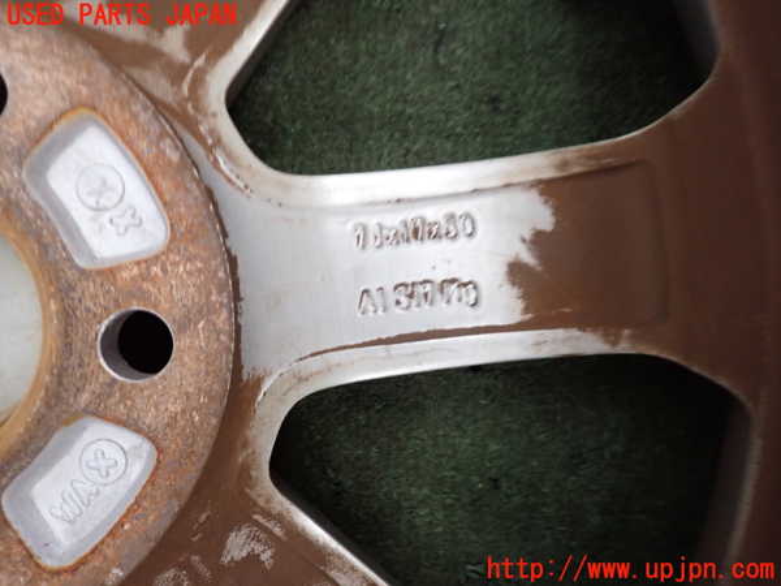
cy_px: 293
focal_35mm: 25
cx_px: 390
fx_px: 564
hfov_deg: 69.4
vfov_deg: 54.9
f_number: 2
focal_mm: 4.5
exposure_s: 1/30
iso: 800
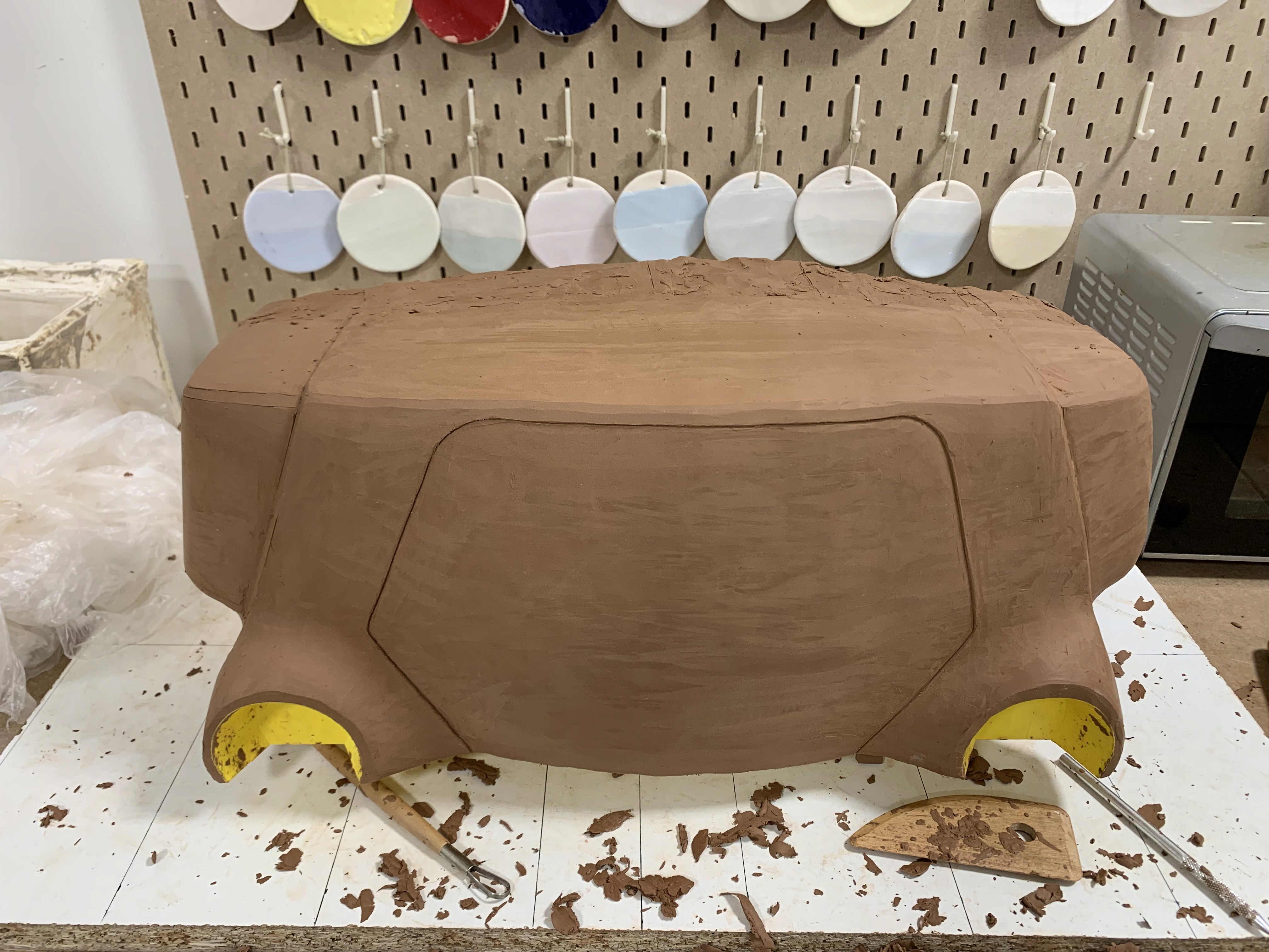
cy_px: 476
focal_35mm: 26
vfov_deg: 53.1
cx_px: 634
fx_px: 953
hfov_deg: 67.3
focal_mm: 4.25
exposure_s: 1/50
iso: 64
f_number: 1.8
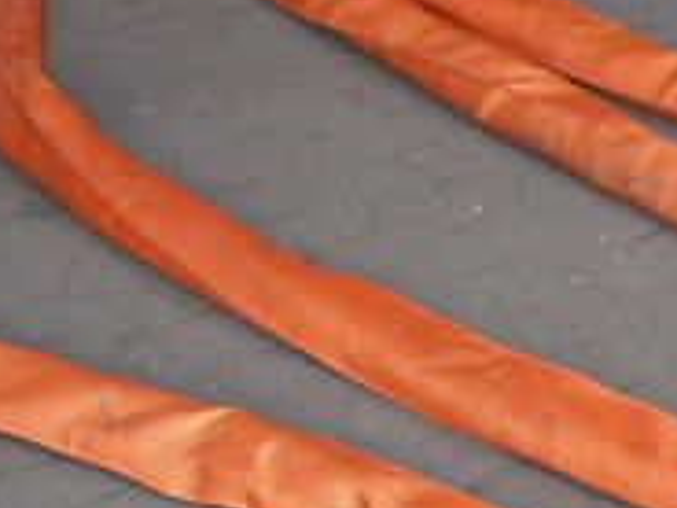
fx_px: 2445
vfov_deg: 11.7
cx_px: 570
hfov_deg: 15.6
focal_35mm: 125
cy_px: 530
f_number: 3.1
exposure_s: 1/80
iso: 100
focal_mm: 6.3
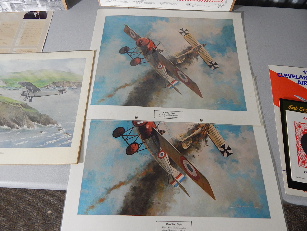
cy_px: 116
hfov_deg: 76.4
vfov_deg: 61.1
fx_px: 195
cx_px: 154
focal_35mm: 22
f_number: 3
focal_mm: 4
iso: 400
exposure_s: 1/25
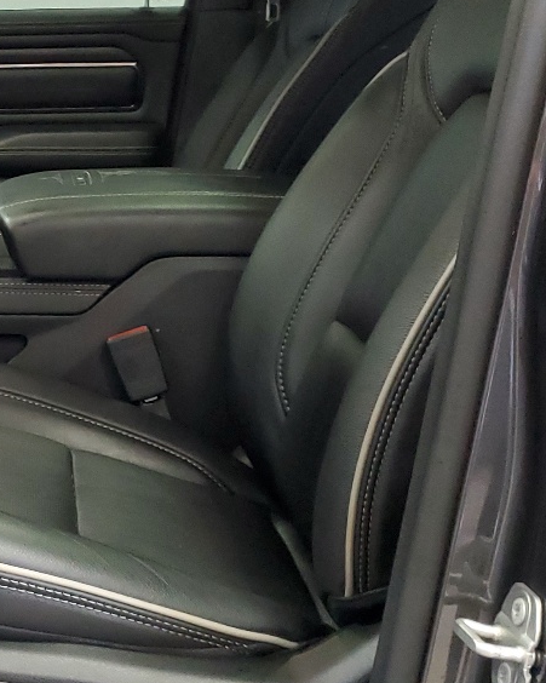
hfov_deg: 19.8
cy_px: 275
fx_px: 1455
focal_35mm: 72
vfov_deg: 26.4
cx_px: -132
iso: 312
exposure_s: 1/40
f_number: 1.5
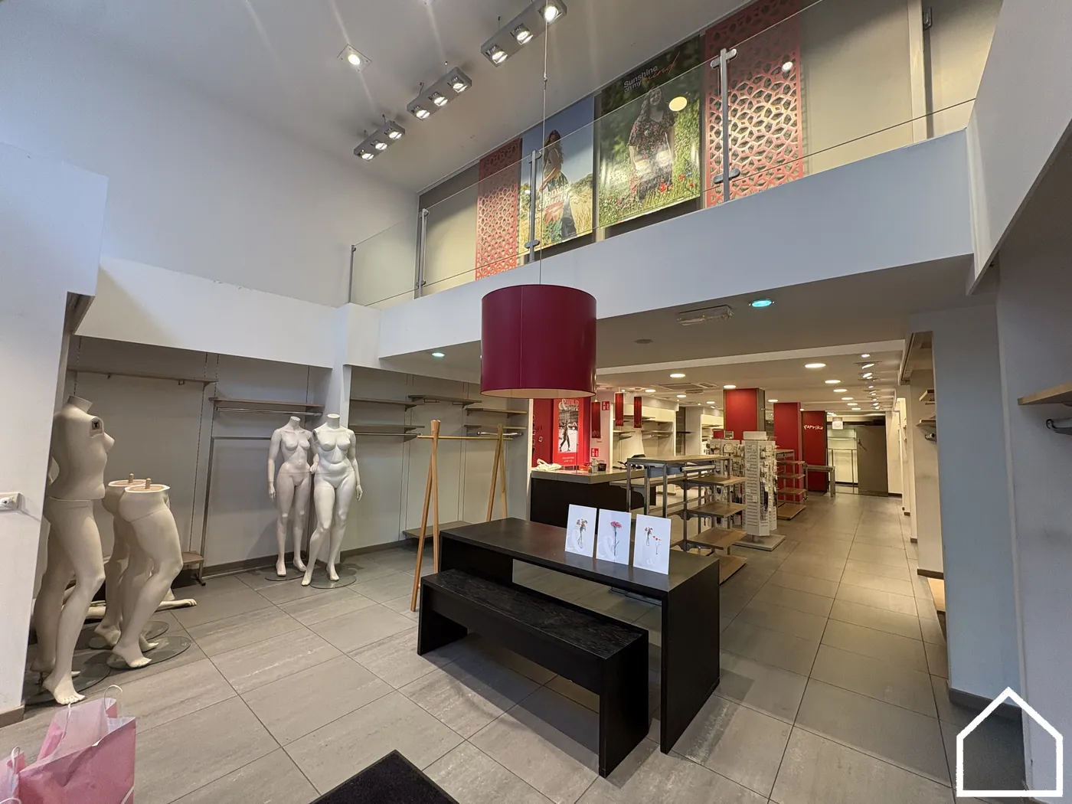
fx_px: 434
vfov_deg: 85.7
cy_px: 402
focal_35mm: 14
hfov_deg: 102.1
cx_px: 536
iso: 100
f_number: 2.2
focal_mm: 2.22
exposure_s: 1/100
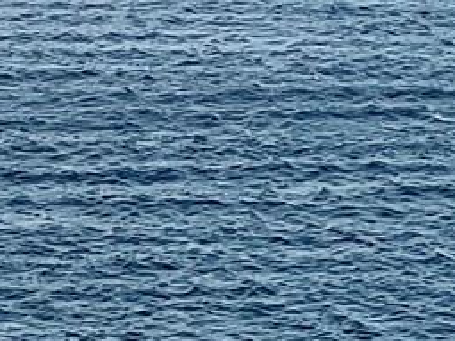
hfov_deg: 4.1
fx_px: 6346
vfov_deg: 3.0
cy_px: -702
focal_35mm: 483
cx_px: 196
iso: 32
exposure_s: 1/445
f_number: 2.8
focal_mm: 9
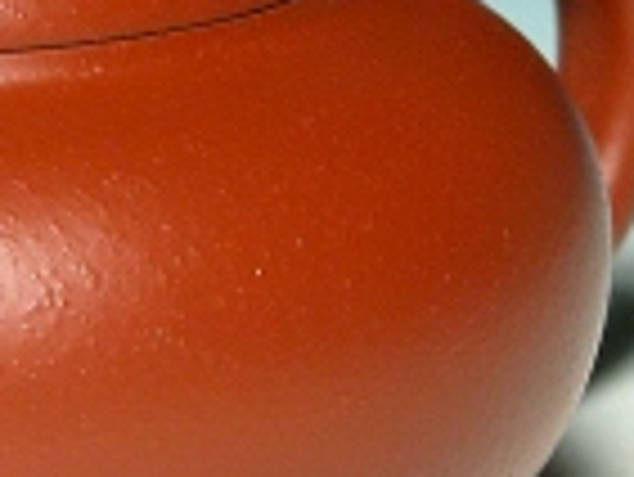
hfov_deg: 5.6
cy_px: 148
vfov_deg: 4.2
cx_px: -99
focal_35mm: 352
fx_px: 6452
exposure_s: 1/4.2
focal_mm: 31.9
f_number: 7.6
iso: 273
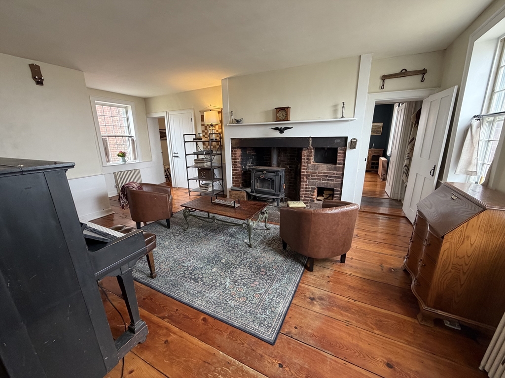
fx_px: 204
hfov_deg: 102.1
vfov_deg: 85.7
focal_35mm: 14
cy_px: 189
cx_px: 252
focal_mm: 2.22
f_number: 2.2
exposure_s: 1/60
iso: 320
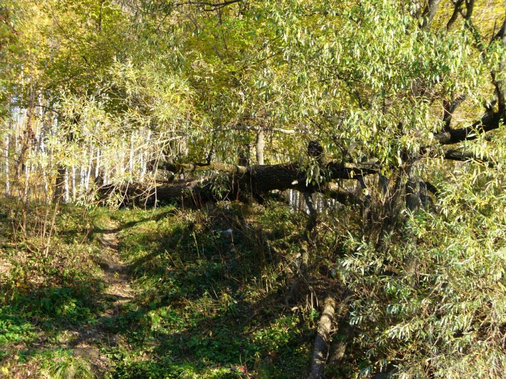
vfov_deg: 14.2
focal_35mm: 104
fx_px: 1520
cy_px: 190
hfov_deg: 18.9
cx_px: 253
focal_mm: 17.2
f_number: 3.5
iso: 80
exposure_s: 1/200
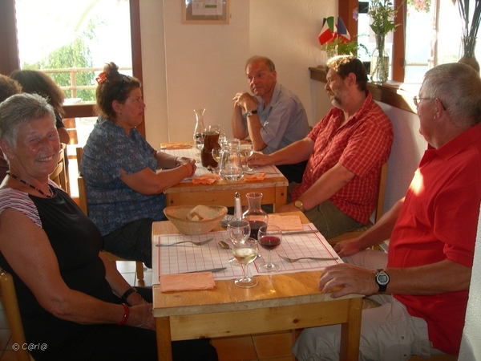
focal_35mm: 38
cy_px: 180
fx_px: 528
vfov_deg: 37.7
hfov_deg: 49.0
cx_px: 240
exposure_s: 1/30
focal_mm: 7.8
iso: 50
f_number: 2.8
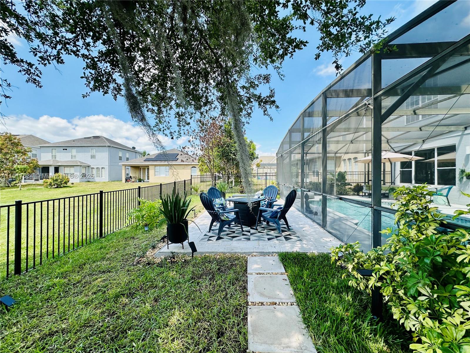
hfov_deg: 102.1
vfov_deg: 85.7
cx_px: 235
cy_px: 176
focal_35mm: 14
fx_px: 190
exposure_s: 1/807
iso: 40
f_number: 2.2
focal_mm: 2.22
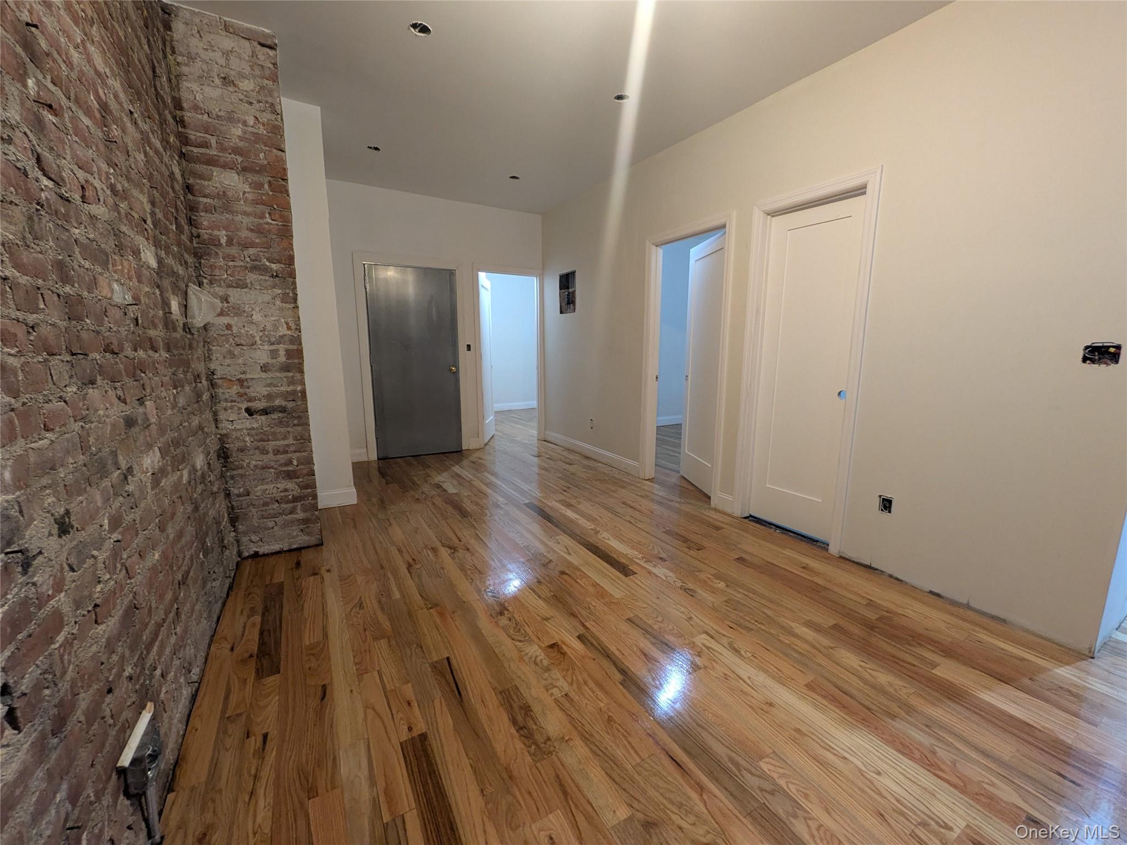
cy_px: 422
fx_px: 456
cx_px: 564
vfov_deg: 85.7
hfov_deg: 102.1
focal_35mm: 14
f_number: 2.2
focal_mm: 1.83
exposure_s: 1/24
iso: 225
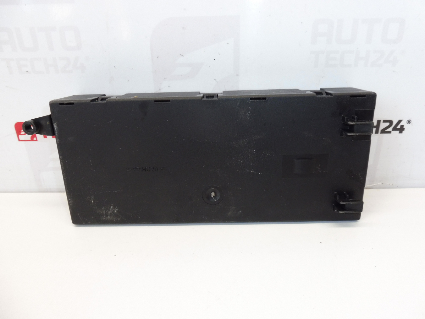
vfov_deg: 54.9
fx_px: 307
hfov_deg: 69.4
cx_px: 212
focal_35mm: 25
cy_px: 160
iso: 200
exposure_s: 1/60
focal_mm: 4.4
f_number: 4
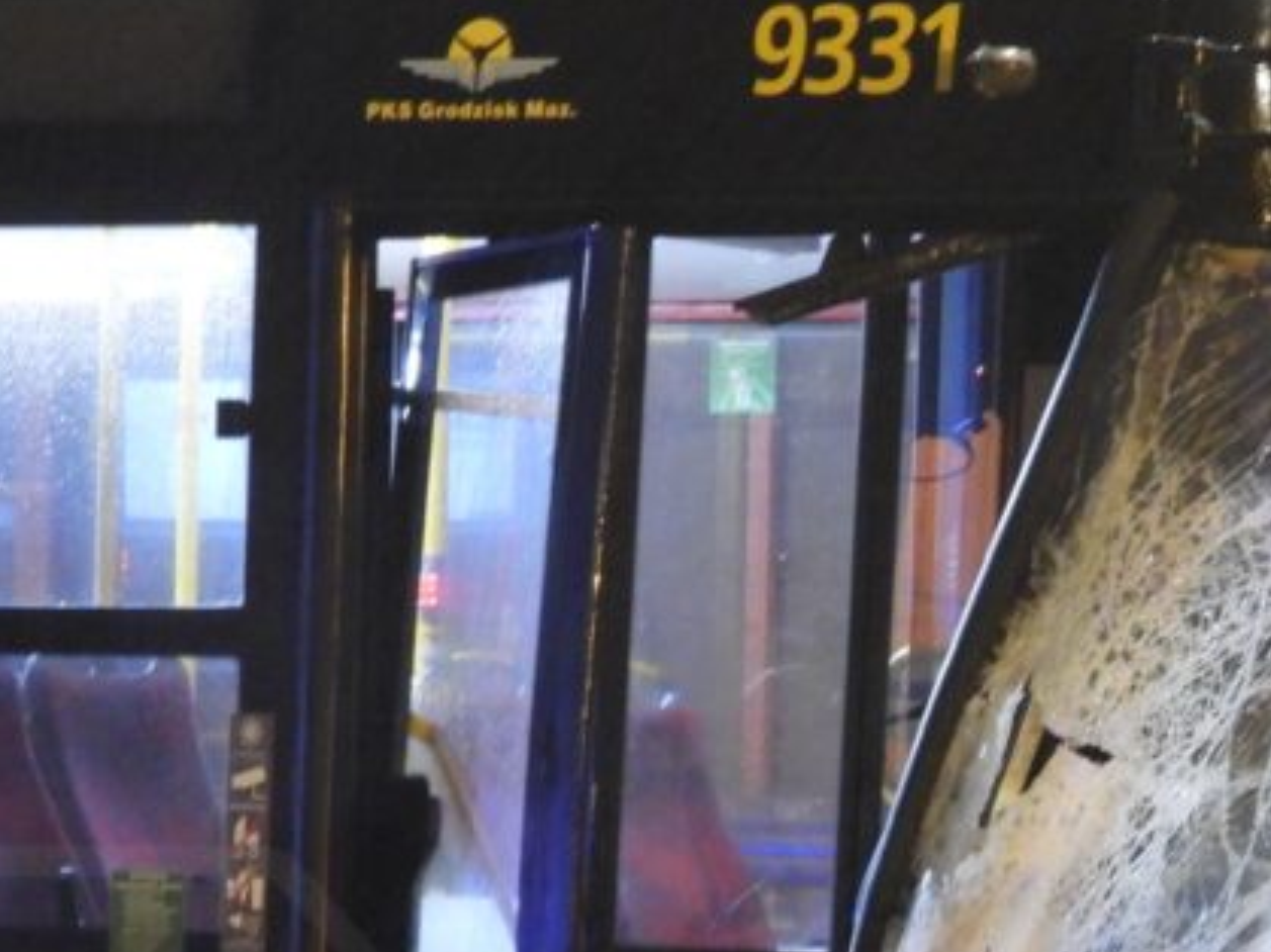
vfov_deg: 5.3
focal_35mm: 281
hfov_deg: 7.0
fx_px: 10315
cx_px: 1177
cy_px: 952
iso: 800
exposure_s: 1/1.6
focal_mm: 20.7
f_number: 4
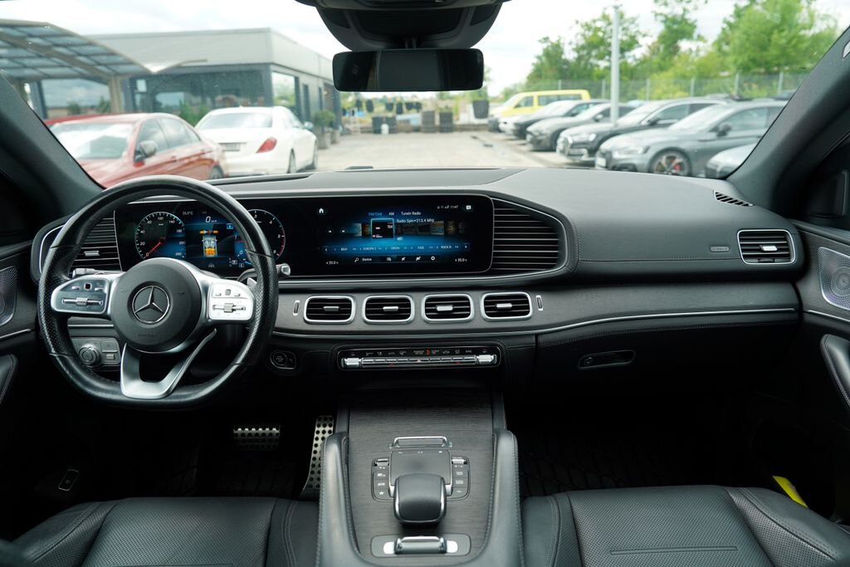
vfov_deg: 53.1
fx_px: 567
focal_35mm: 24
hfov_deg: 73.7
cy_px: 284
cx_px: 425
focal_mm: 24
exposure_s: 1/160
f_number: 4
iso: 100
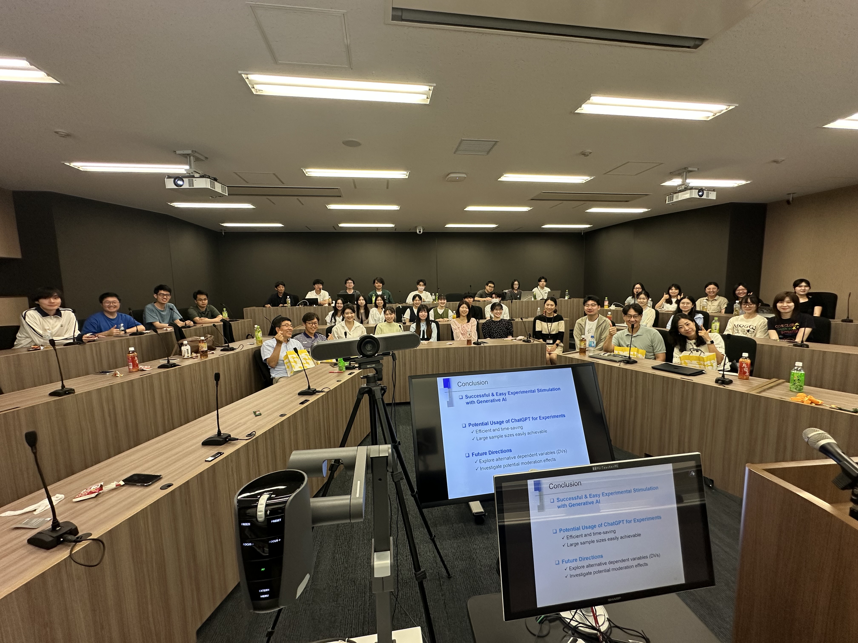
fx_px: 347
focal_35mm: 14
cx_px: 429
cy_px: 322
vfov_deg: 85.7
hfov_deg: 102.1
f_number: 2.2
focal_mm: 2.22
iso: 125
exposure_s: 1/107
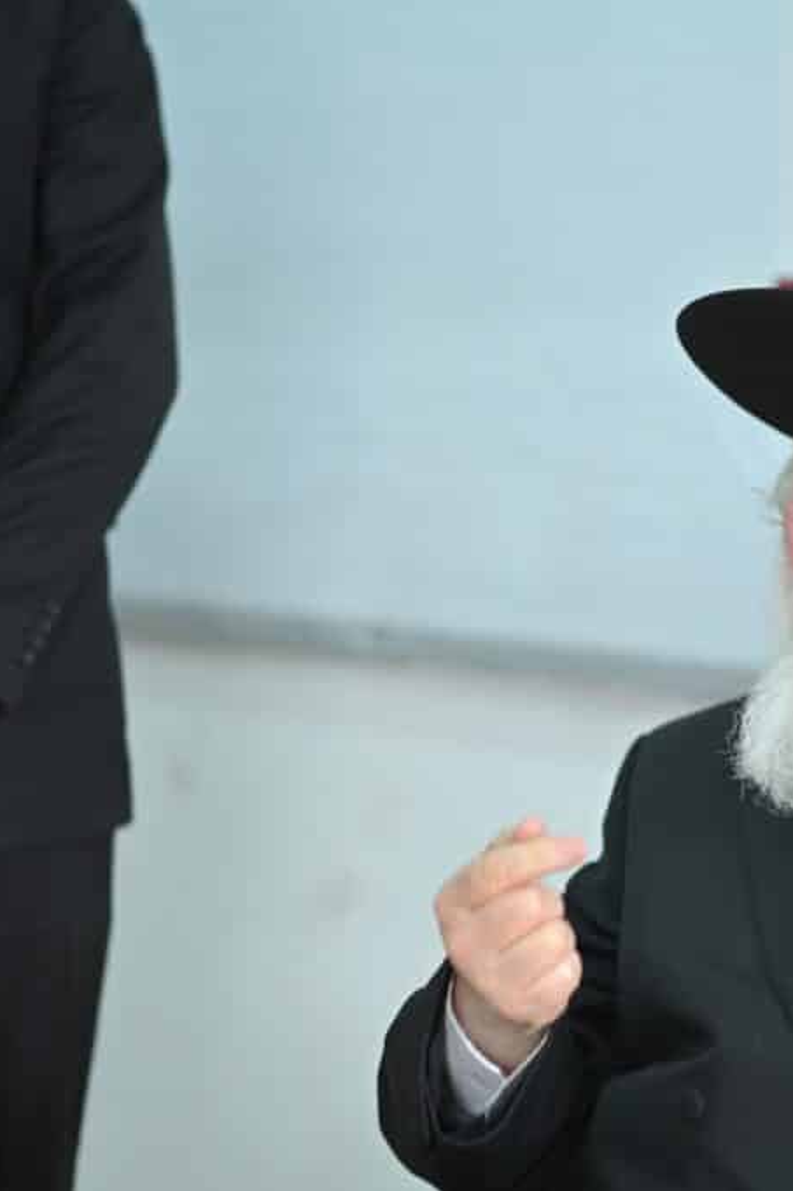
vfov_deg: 16.0
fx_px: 4231
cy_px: 595
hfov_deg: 10.6
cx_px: 835
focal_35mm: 128
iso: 250
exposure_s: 1/125
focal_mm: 85
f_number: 1.8
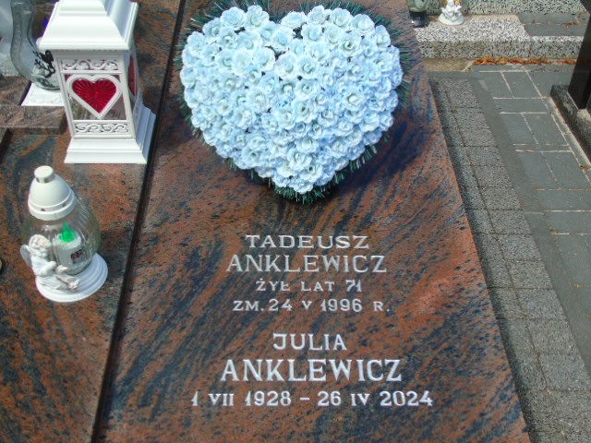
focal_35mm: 40
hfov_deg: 46.8
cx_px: 296
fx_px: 683
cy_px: 222
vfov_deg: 36.0
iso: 80
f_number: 3.9
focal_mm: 7.1
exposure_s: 1/640
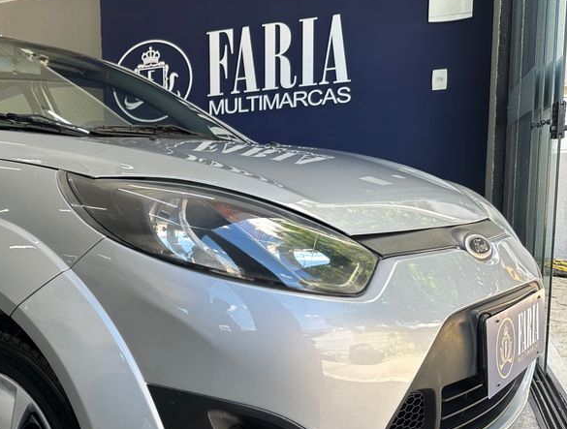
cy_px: 295
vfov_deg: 36.5
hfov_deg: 45.3
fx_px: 641
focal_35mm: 39
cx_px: 114
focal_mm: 6.86
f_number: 1.78
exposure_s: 1/183
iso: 64
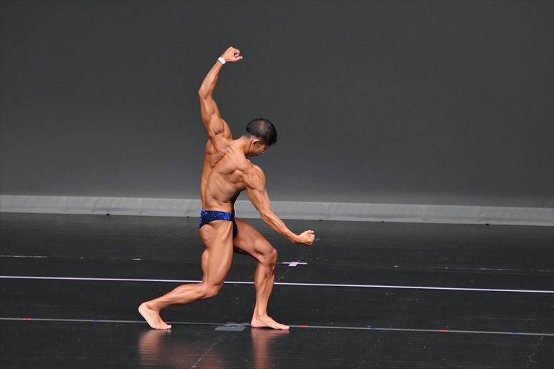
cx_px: 277
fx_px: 4614
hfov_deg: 6.9
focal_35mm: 300
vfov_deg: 4.6
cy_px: 184
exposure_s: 1/400
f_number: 5.6
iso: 4000
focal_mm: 200
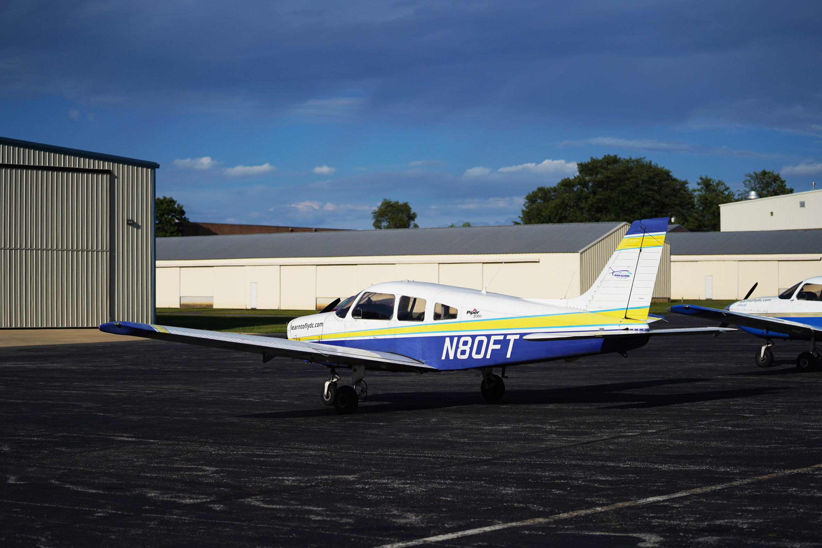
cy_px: 274
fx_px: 1598
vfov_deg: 19.5
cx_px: 411
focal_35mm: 70
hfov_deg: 28.8
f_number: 2.8
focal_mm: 70
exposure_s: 1/6400
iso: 100
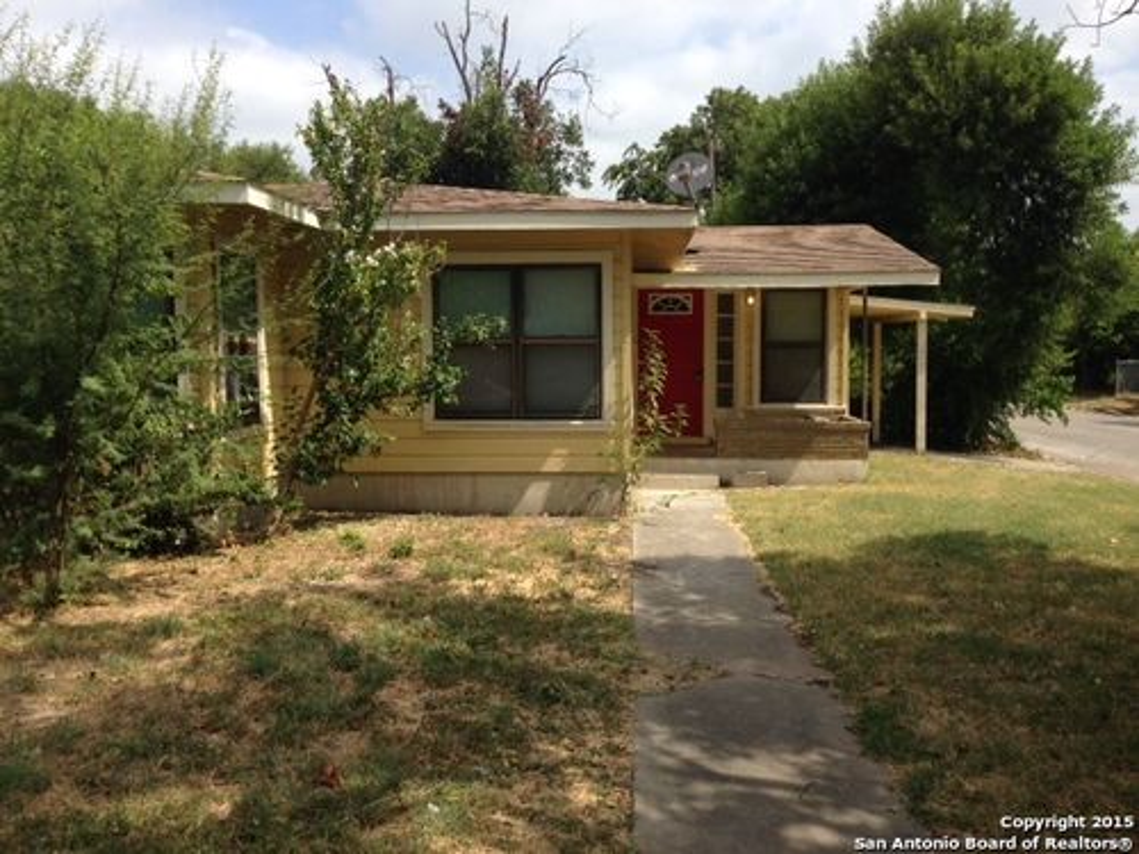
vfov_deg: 42.9
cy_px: 427
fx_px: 1086
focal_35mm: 33
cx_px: 570
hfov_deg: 55.4
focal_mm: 4.12
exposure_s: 1/1506
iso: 50
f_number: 2.4
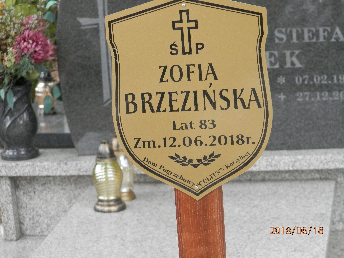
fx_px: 1312
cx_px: 172
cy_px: 129
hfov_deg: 14.9
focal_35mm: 132
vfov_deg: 11.2
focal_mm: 23.6
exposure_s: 1/80
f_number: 4.7
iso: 200
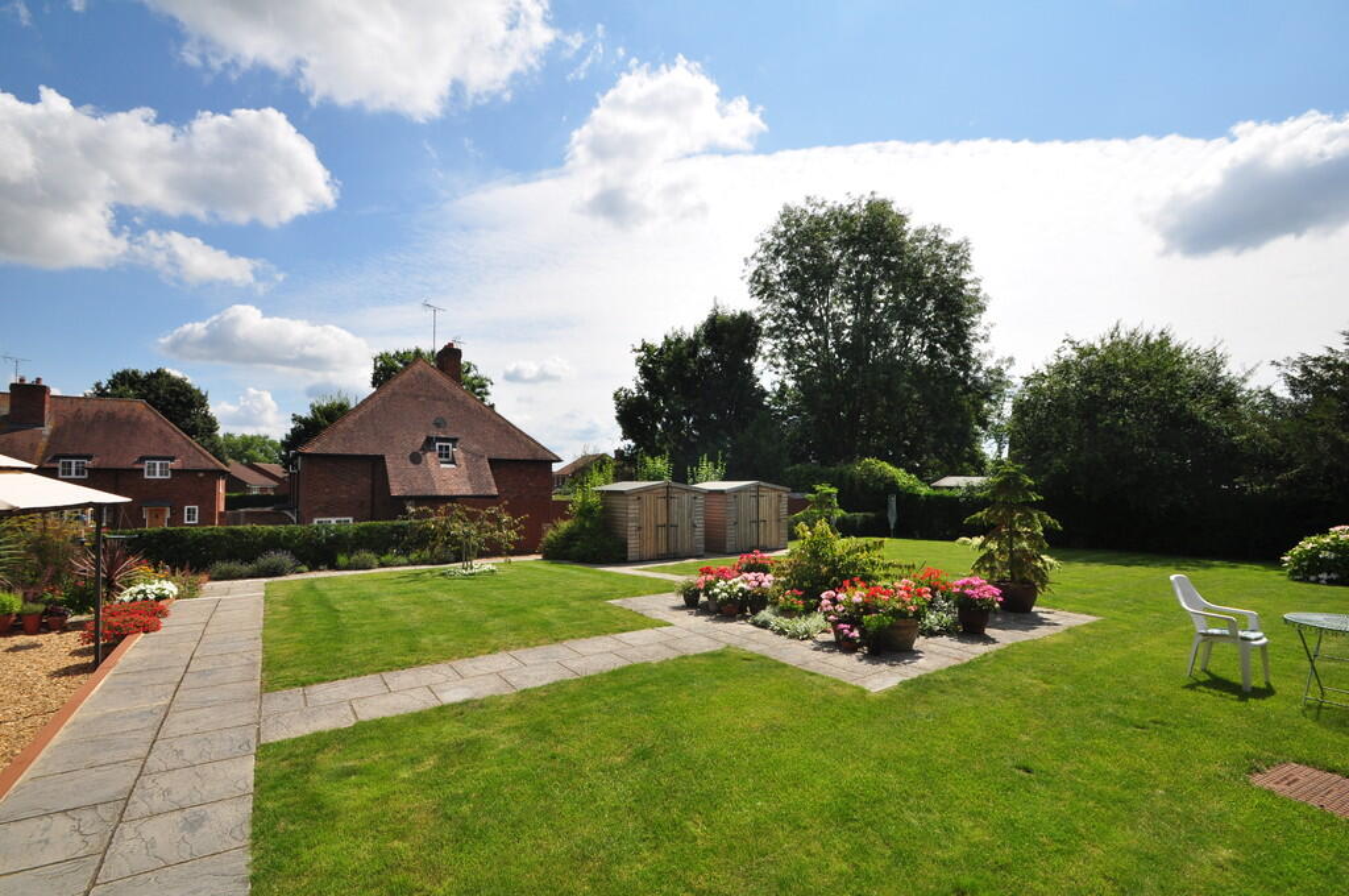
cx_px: 674
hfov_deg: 100.5
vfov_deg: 77.2
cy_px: 448
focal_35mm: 15
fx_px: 561
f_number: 11
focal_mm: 10
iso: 200
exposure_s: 1/400
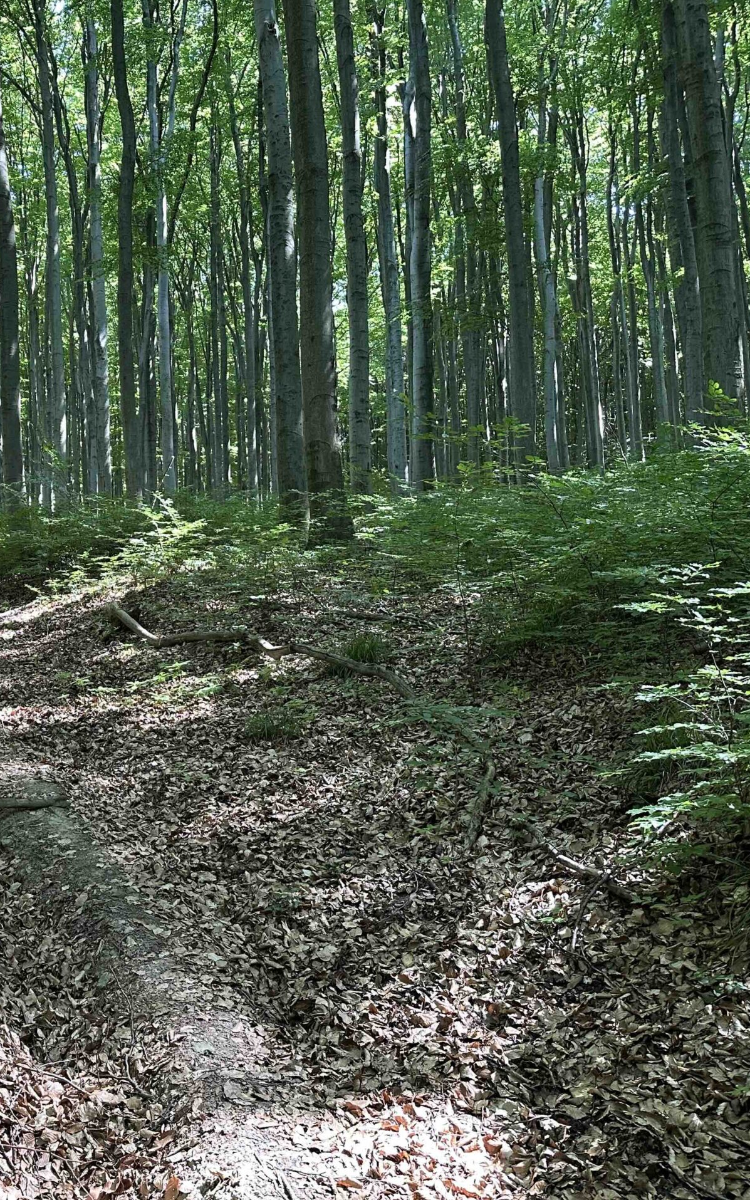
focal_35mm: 34
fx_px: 1112
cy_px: 599
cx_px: 34
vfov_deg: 56.7
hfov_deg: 34.5
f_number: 1.78
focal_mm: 6.86
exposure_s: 1/85
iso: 250
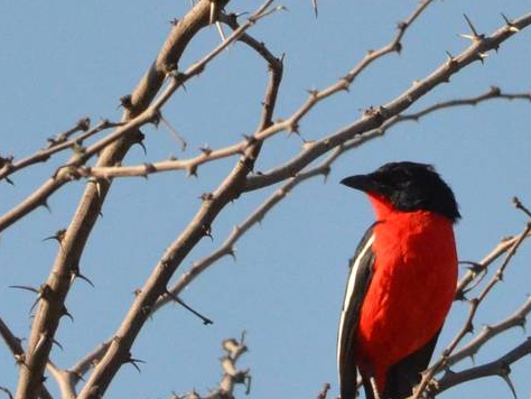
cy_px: 456
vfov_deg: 0.6
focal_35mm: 2428
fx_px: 37264
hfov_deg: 0.8
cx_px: 766
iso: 2500
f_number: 13
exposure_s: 1/2500
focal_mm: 500
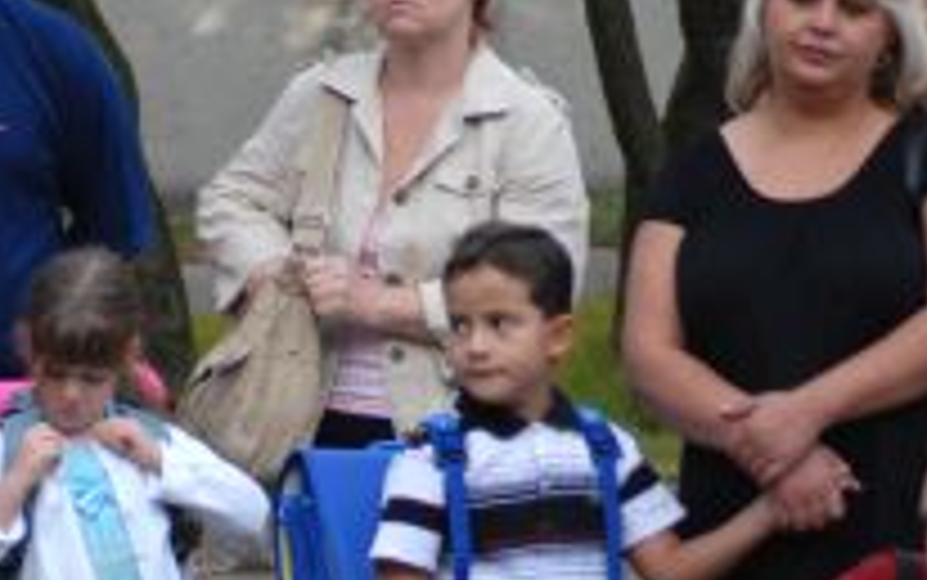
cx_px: 292
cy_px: 636
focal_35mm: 557
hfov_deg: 3.8
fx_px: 14080
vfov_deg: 2.4
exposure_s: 1/320
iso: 250
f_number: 4.8
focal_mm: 150
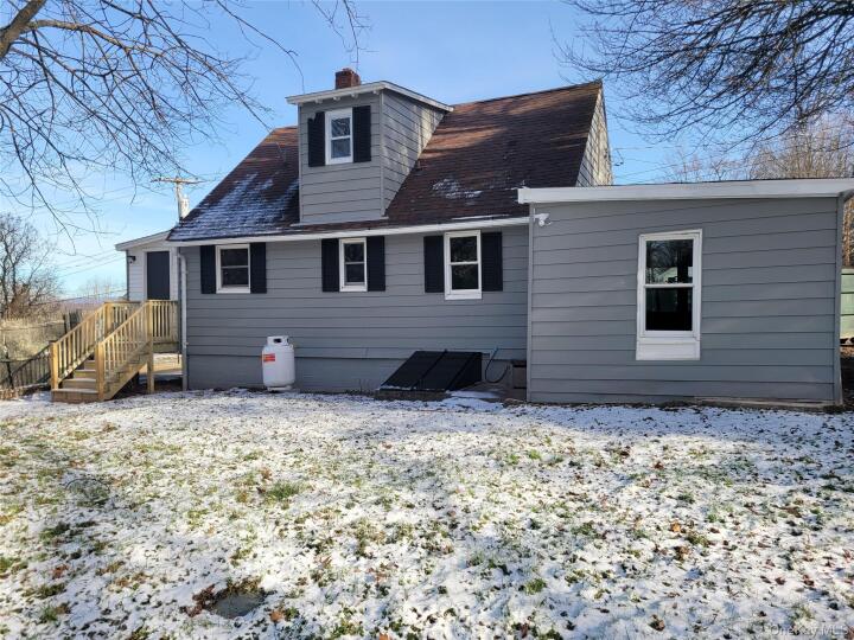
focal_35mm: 26
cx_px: 427
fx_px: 641
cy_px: 320
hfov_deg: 67.3
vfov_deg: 53.1
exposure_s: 1/1242
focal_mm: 5.4
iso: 40
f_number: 1.8
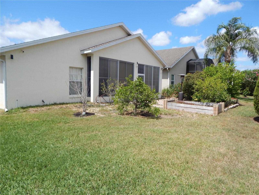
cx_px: 130
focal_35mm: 22
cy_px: 98
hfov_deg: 76.4
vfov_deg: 61.1
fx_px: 165
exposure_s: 1/400
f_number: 6
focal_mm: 4
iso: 125
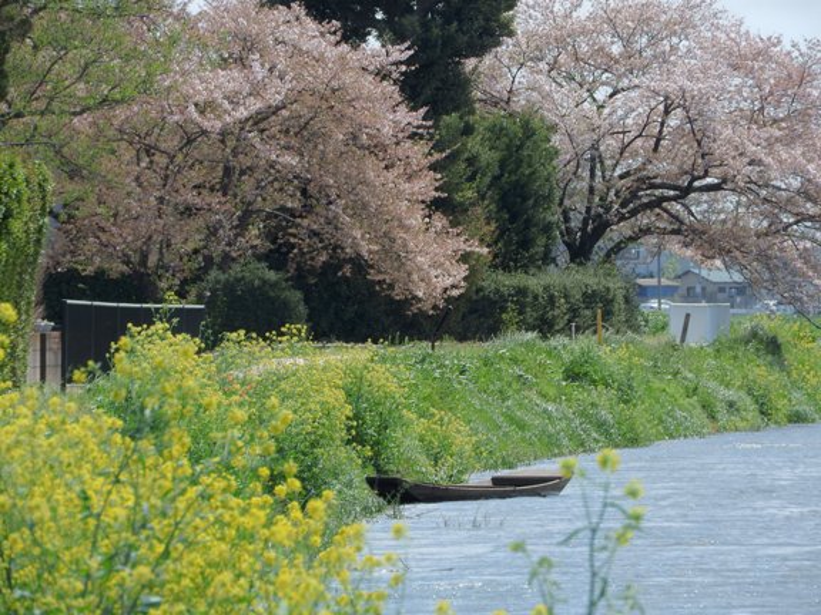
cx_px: 410
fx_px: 9487
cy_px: 308
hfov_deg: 5.0
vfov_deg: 3.7
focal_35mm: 400
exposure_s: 1/500
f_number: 5.6
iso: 140
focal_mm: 71.7
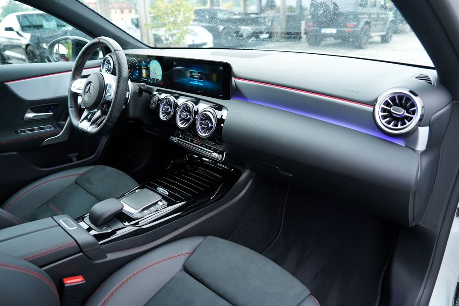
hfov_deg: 73.7
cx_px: 230
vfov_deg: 53.1
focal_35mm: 24
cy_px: 153
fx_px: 306
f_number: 3.2
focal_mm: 24
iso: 1600
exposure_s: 1/160
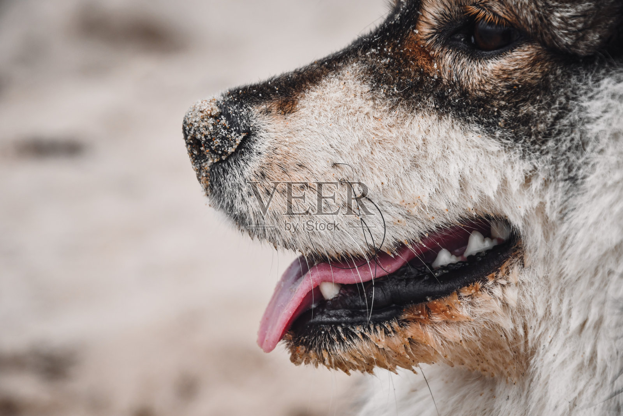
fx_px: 2717
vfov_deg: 8.7
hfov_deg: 13.1
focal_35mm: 157
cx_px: 312
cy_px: 208
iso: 400
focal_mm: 105
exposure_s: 1/2000
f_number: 7.1
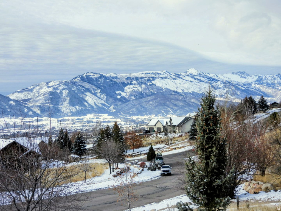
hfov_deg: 38.2
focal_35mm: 50
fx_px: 406
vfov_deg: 29.1
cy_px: 106
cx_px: 140
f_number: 3.5
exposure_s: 1/2000
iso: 100
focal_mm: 8.9
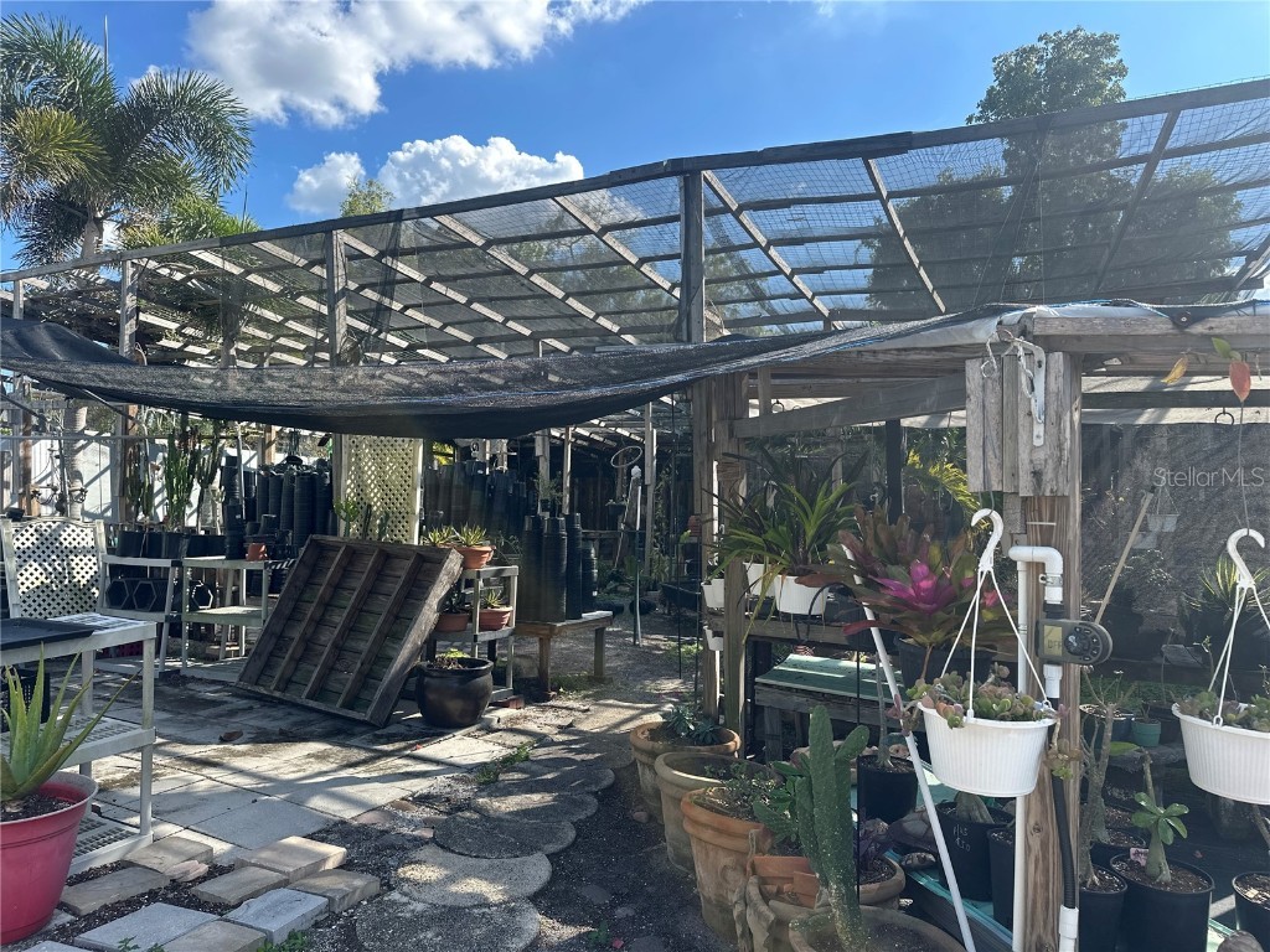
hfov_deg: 71.6
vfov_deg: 56.8
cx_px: 635
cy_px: 476
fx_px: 881
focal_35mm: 24
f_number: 1.78
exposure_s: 1/1639
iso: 80
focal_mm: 6.86
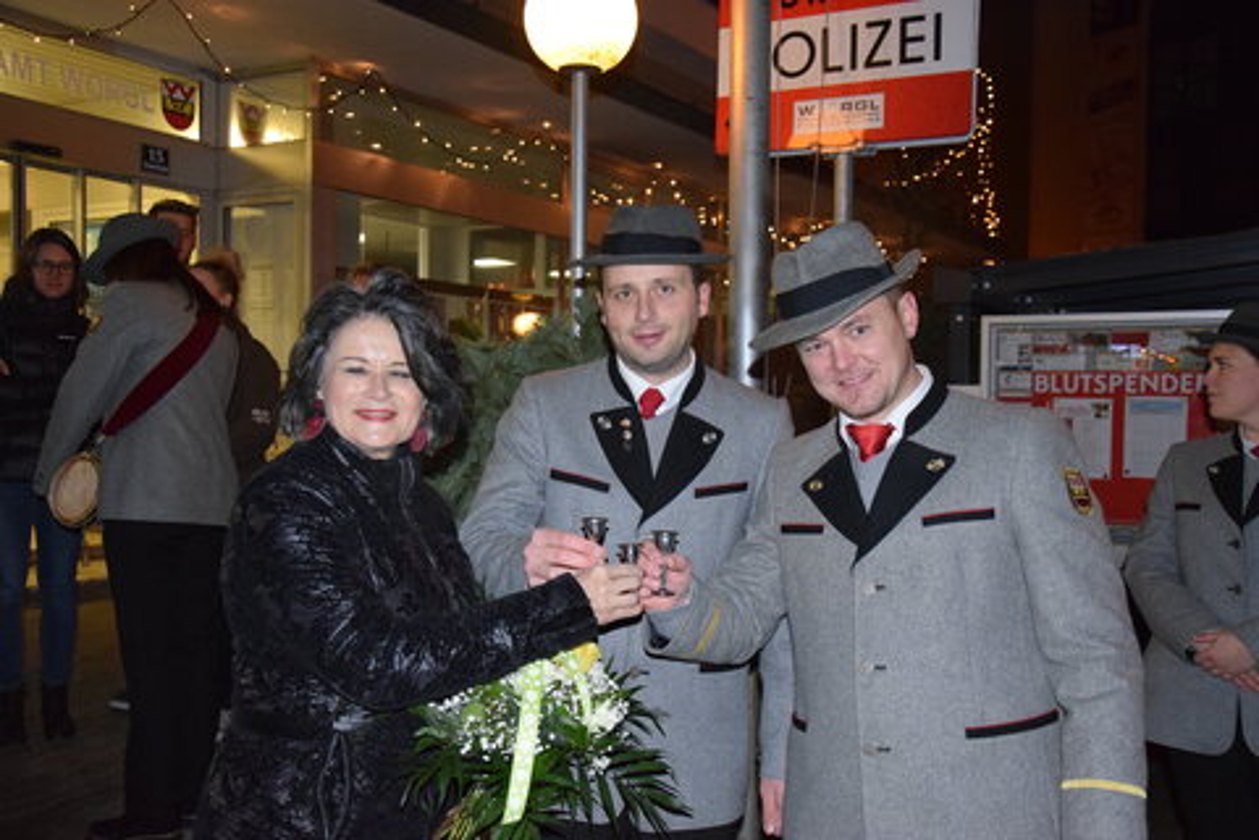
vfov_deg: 35.5
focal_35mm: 38
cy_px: 420
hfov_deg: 51.3
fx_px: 1311
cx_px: 630
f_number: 4
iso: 3200
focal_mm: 25
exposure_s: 1/60
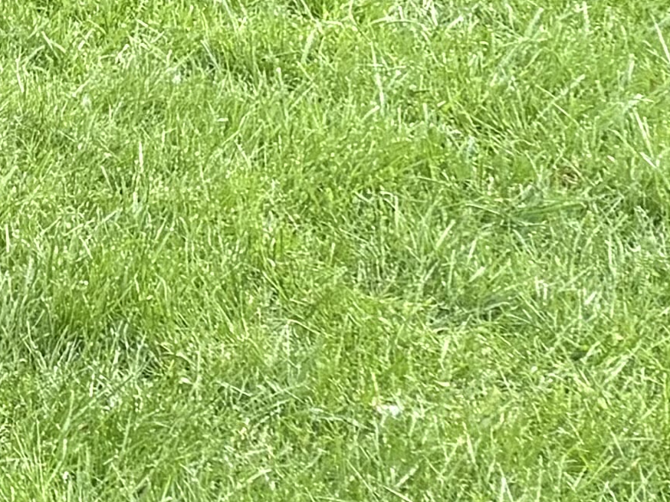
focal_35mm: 170
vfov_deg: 8.1
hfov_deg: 9.4
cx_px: -1291
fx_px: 3289
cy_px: -682
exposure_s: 1/535
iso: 64
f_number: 1.6
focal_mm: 5.96
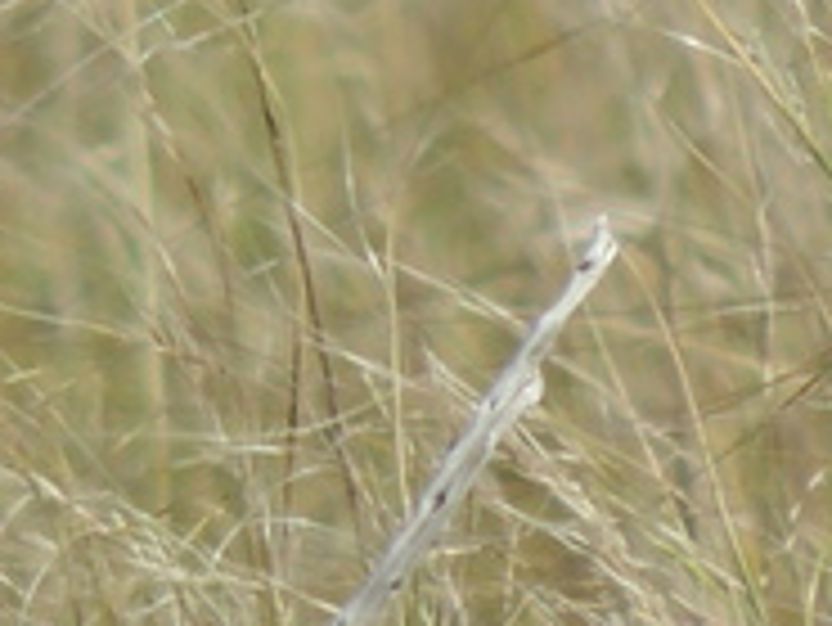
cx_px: -427
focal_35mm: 6922
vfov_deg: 0.2
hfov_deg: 0.3
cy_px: 707
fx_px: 166479
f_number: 5.9
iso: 100
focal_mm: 180
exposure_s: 1/500
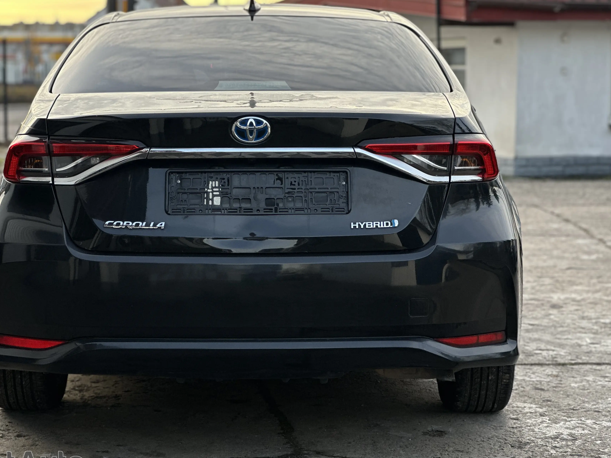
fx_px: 1518
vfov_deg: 17.2
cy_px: 228
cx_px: 274
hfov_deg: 22.7
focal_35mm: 86
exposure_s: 1/121
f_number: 2.8
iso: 40
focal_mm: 9
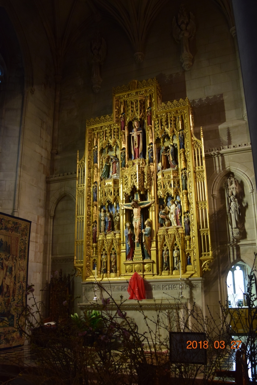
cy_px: 192
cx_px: 128
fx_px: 354
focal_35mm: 33
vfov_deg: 57.2
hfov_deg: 39.9
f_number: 3.8
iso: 1600
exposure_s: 1/30
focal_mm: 22
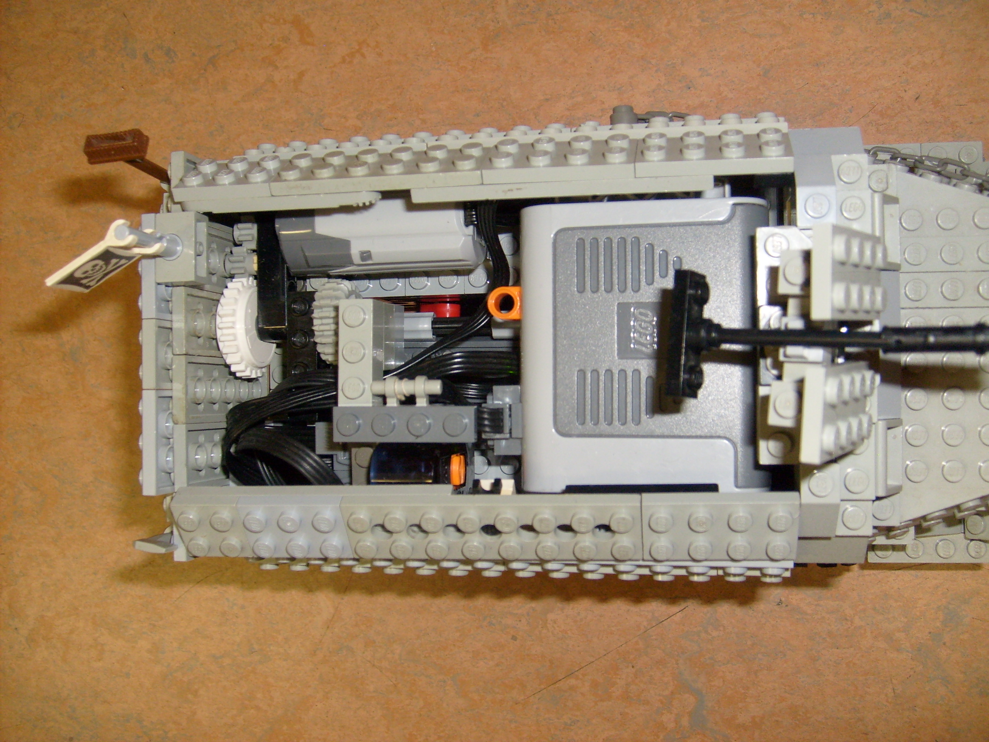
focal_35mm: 35
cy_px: 371
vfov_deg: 40.7
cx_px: 494
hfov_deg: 52.6
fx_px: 1000
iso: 100
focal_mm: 5.8
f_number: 2.8
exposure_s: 1/45
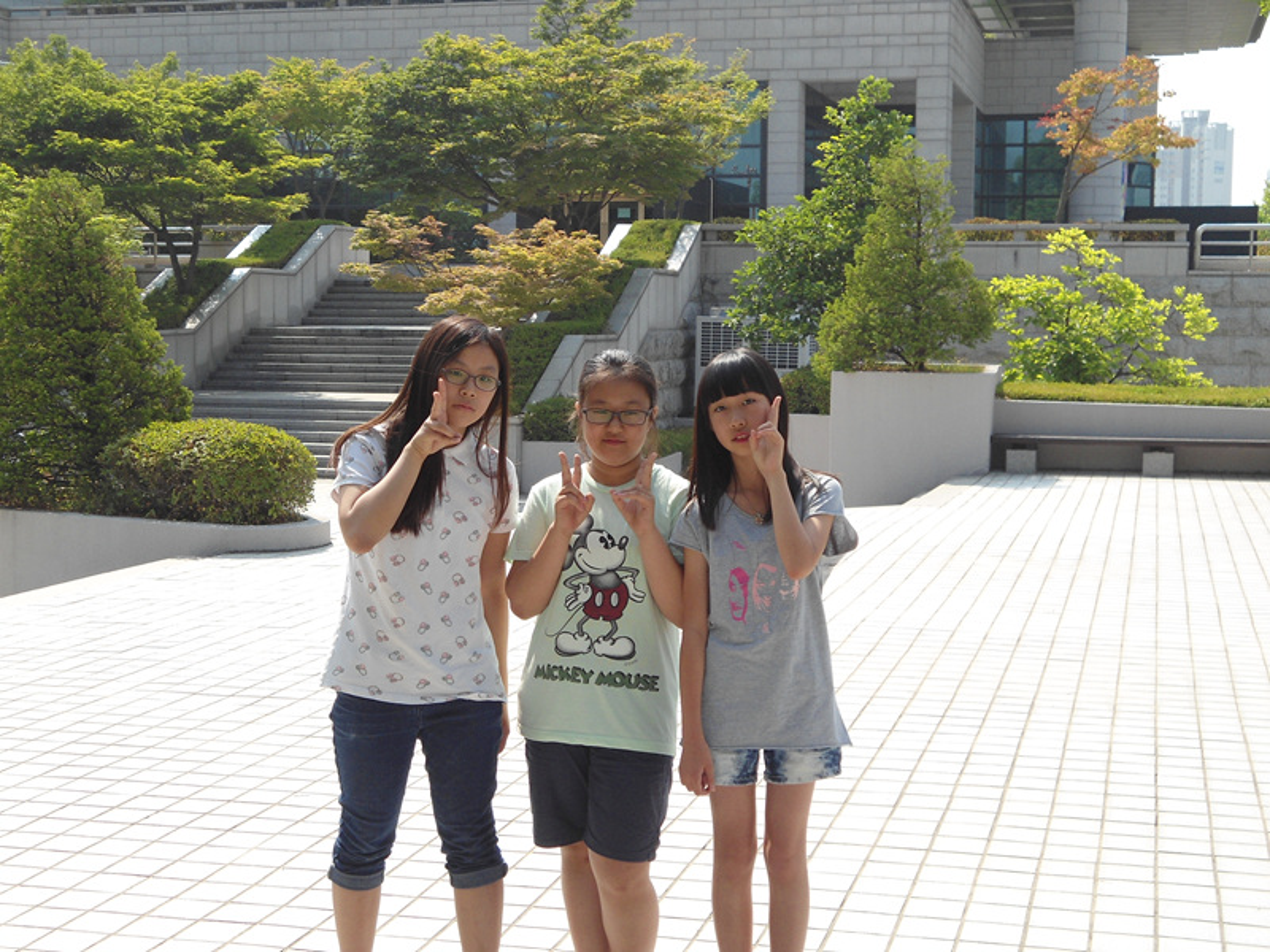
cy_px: 476
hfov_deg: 36.2
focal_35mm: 53
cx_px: 635
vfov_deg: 27.5
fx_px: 1944
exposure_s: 1/500
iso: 80
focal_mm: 9.5
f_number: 3.9
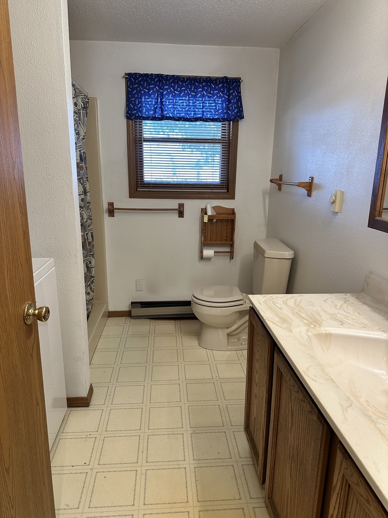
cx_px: 194
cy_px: 259
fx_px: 359
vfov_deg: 71.6
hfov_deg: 56.8
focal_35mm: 24
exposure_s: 1/120
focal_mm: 6.86
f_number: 1.78
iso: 200
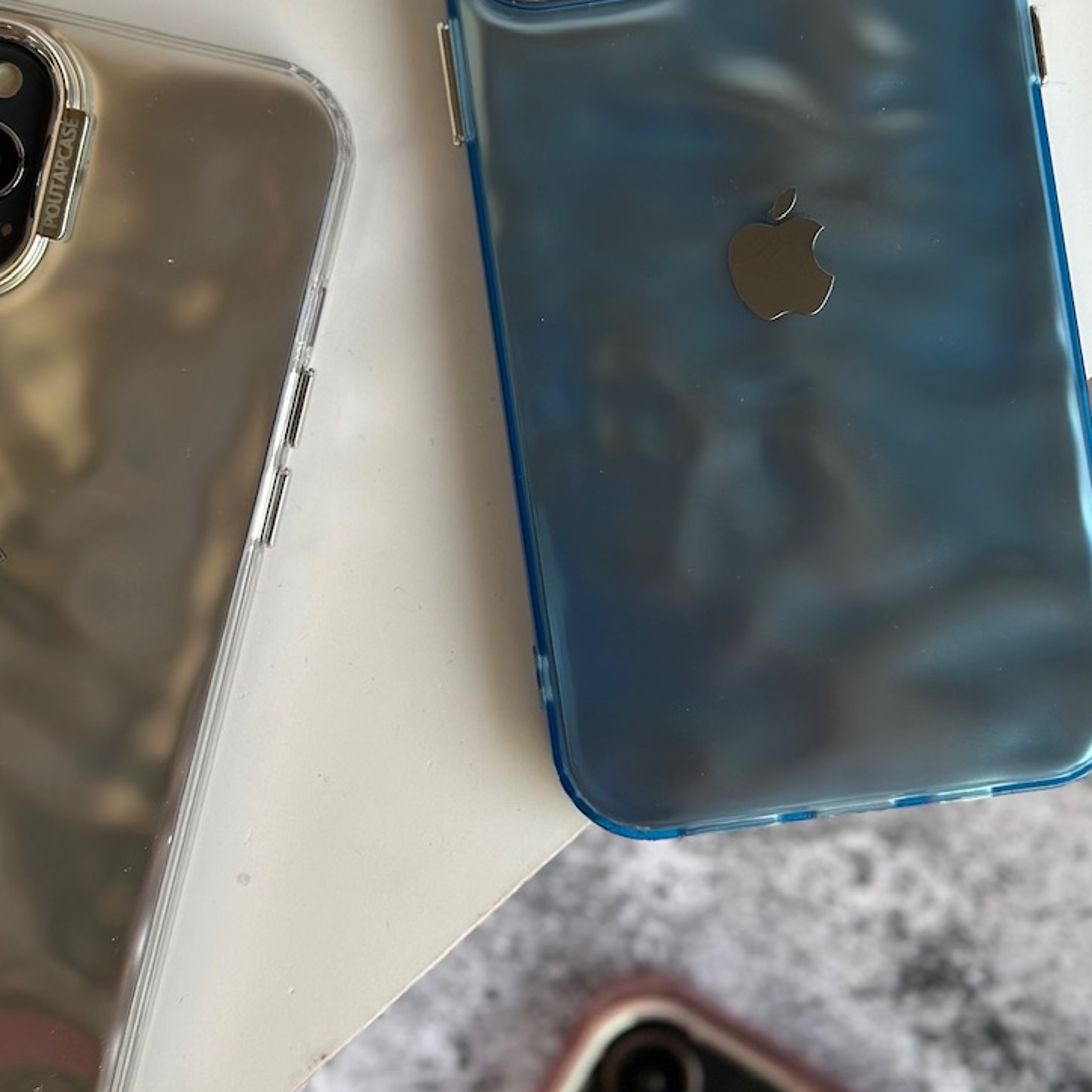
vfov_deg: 22.9
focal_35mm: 75
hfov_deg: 23.1
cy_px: 329
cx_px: 519
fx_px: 2677
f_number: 1.78
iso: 64
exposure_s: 1/109
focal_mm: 6.86
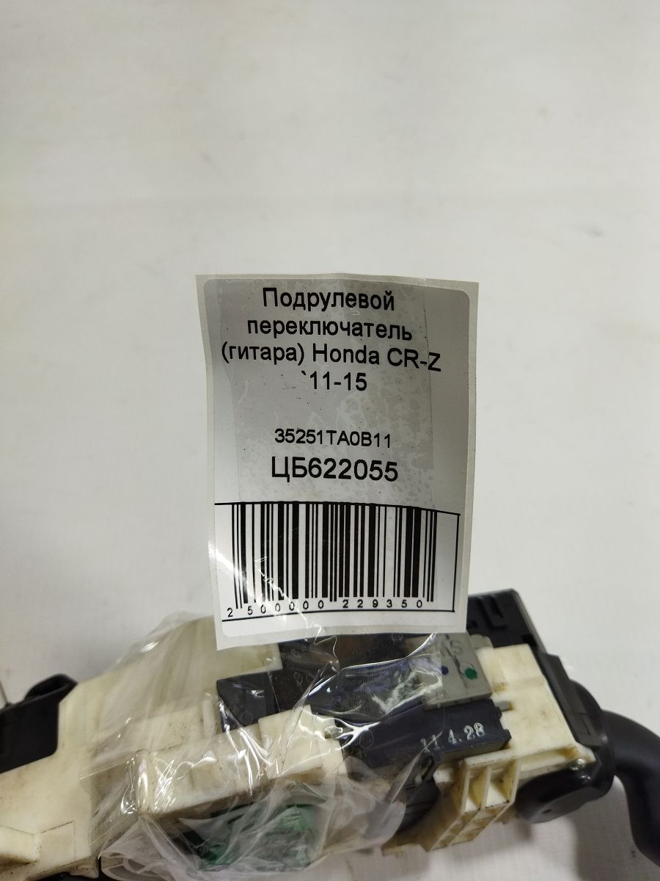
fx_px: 686
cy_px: 440
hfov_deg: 51.4
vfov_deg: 65.3
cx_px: 330
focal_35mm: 27
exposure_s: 1/235
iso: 100
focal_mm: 4.71
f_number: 1.79
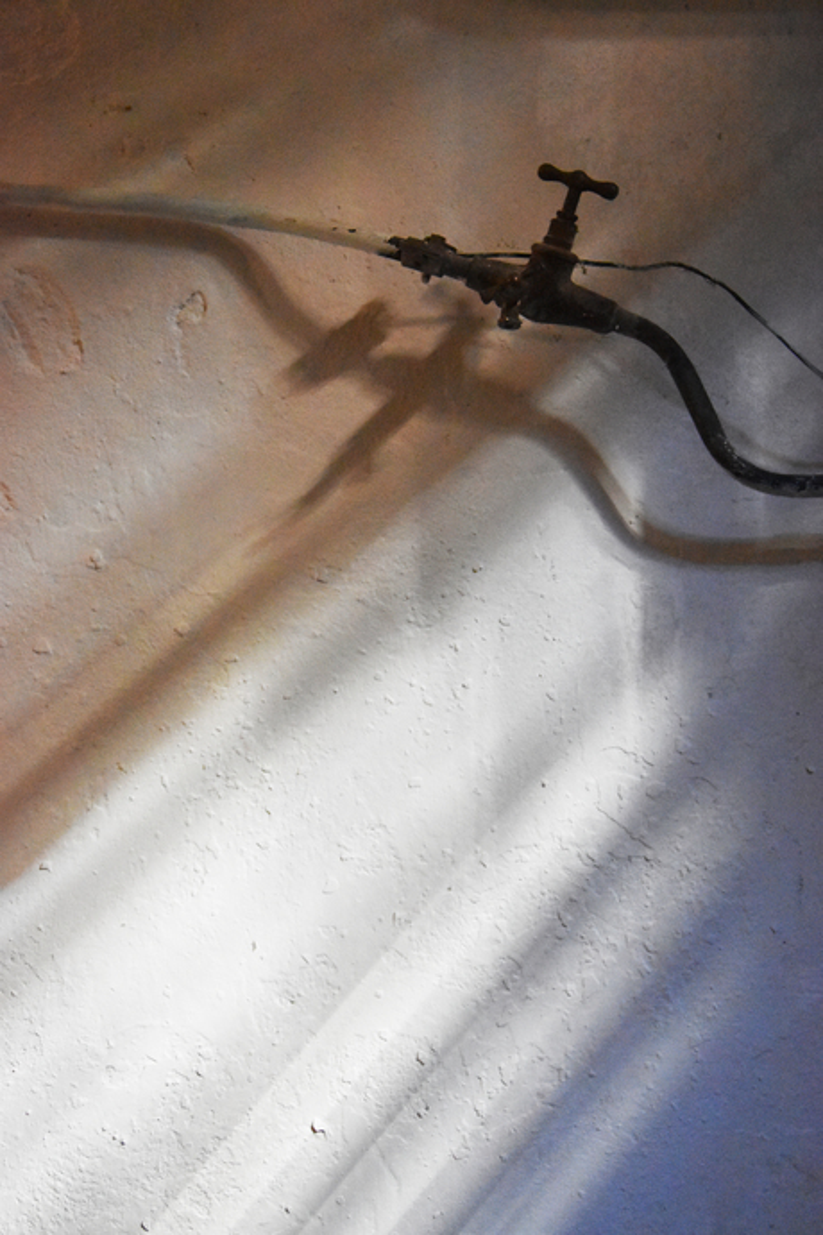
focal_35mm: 45
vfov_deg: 43.6
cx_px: 412
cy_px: 618
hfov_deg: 29.9
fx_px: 1543
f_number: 4.2
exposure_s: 1/60
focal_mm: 30
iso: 6400
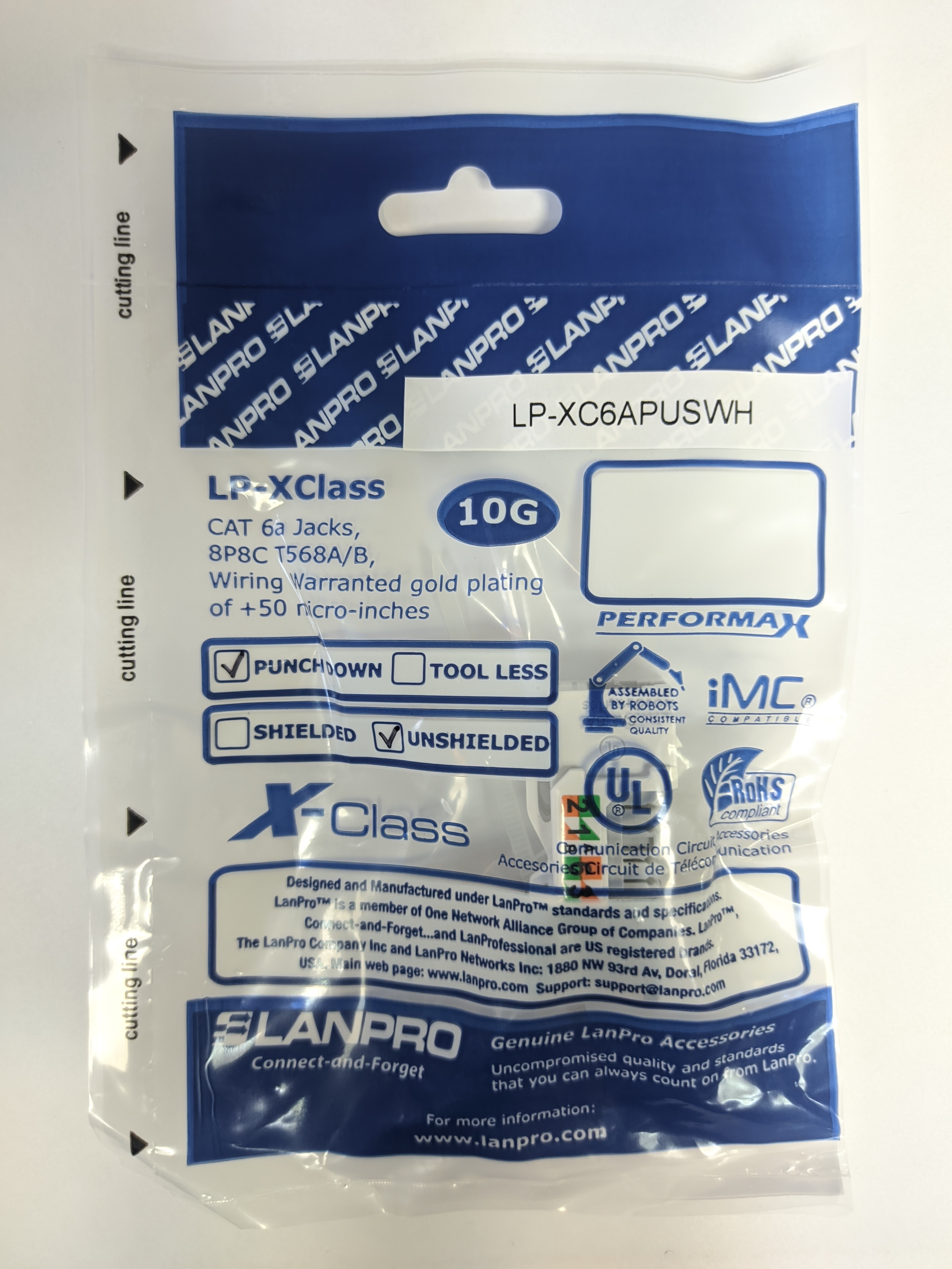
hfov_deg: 53.1
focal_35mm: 26
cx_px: 476
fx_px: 953
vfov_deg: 67.3
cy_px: 634
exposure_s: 1/33.3
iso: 430
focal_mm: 4.74
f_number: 1.79
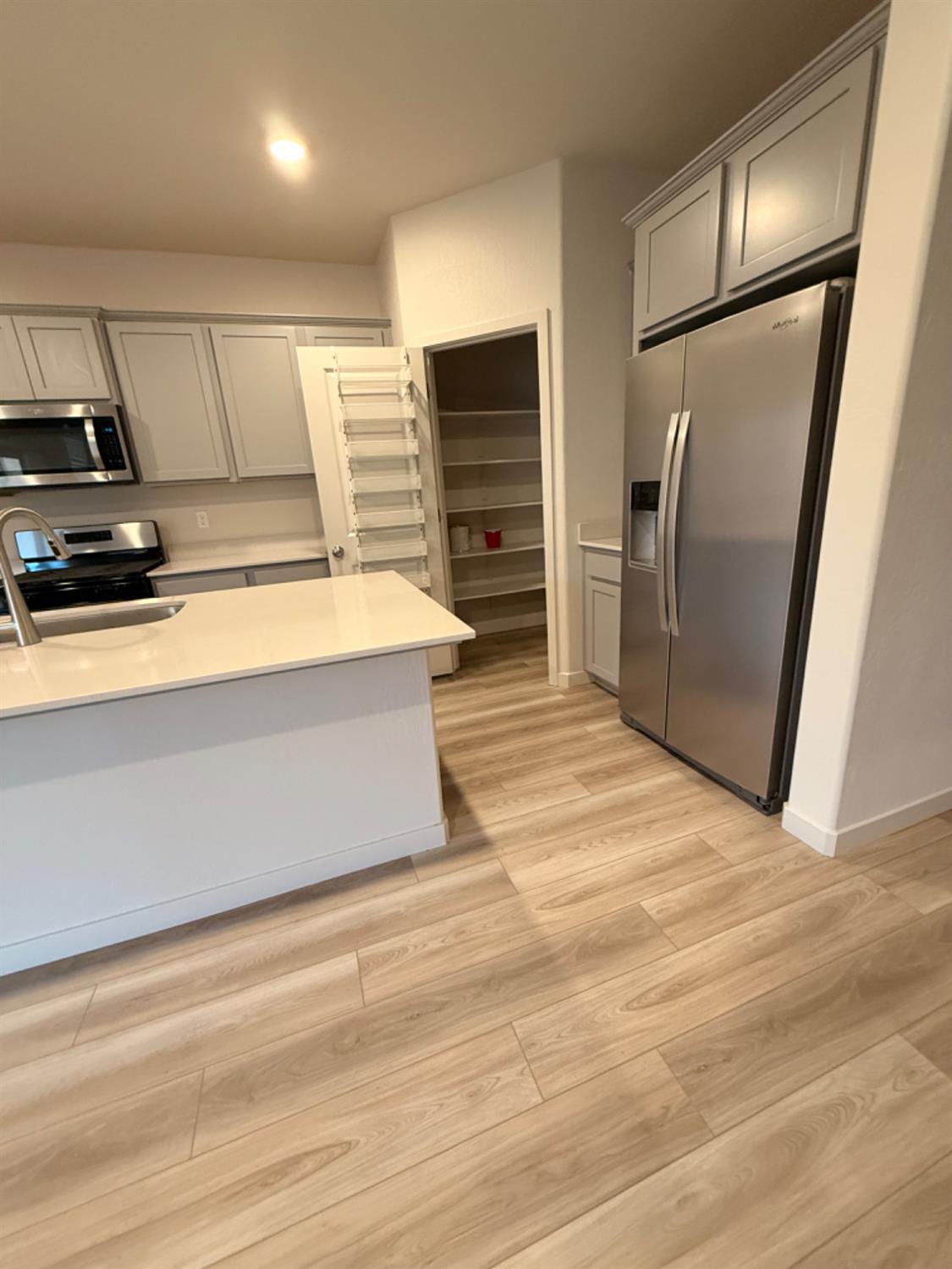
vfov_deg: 102.1
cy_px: 634
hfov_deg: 85.7
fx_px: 513
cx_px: 476
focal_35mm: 14
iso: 400
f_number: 2.2
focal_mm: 2.22
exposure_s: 1/60
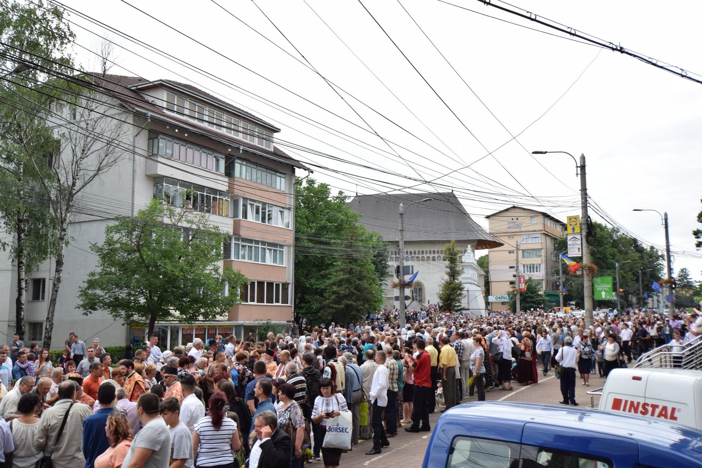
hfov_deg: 53.1
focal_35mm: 36
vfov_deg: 36.9
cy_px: 234
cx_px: 351
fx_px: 702
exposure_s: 1/100
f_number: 7.1
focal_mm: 24
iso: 100
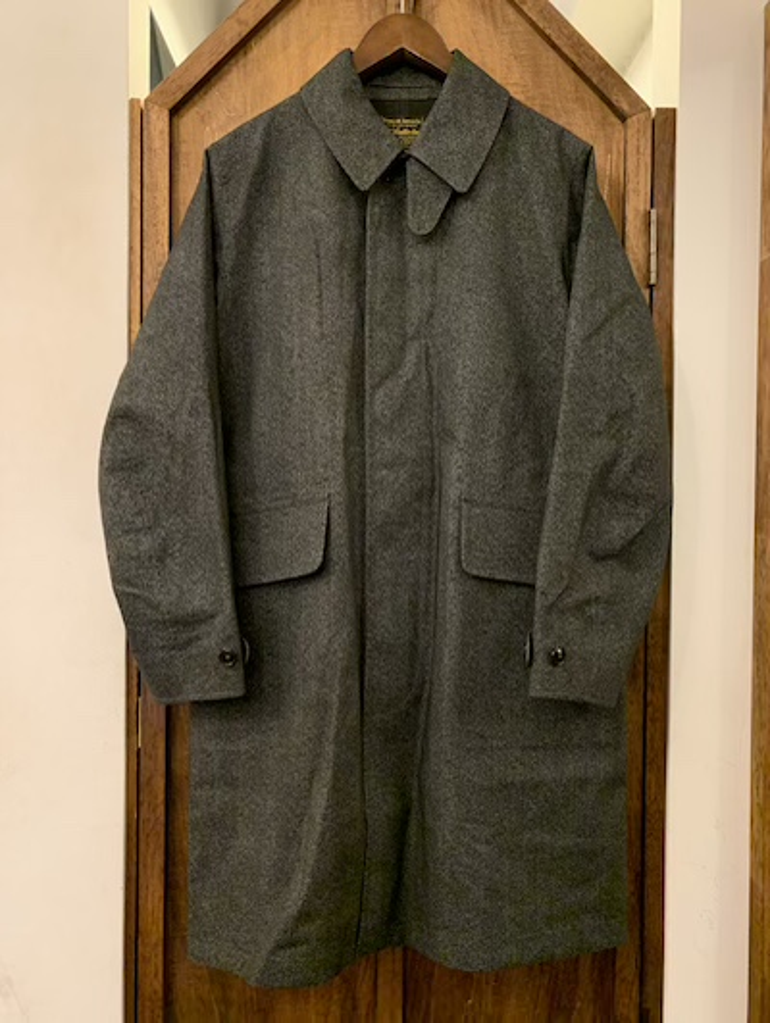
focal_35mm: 26
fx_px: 770
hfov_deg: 53.1
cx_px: 385
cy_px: 512
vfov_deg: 67.3
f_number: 1.8
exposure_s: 1/30
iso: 640
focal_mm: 4.25
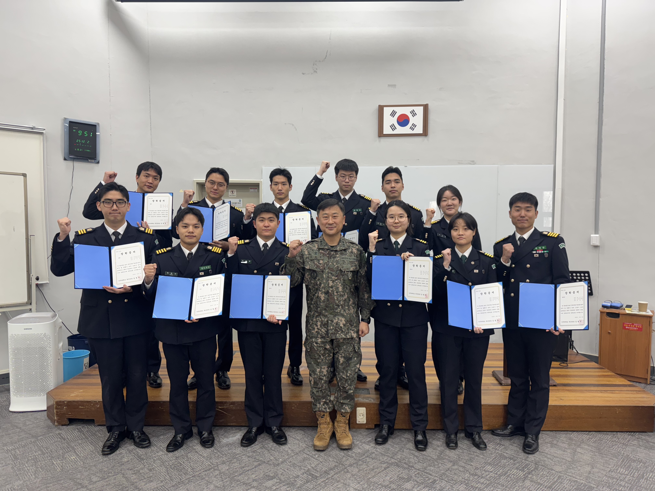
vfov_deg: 56.8
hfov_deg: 71.6
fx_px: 454
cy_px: 246
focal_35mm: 24
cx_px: 328
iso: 125
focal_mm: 6.76
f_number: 1.78
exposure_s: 1/120
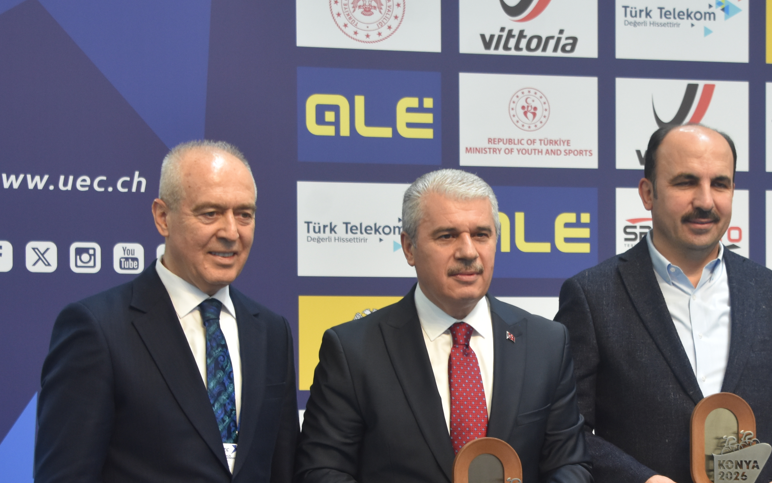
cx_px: 576
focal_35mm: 126
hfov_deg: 16.5
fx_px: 2651
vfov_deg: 10.4
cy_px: 394
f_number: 5.6
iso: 800
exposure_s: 1/125
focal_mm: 50
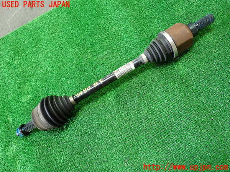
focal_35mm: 30
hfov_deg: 60.0
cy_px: 86
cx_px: 115
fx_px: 199
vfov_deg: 46.8
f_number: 2.3
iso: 500
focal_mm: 5.4
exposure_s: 1/30
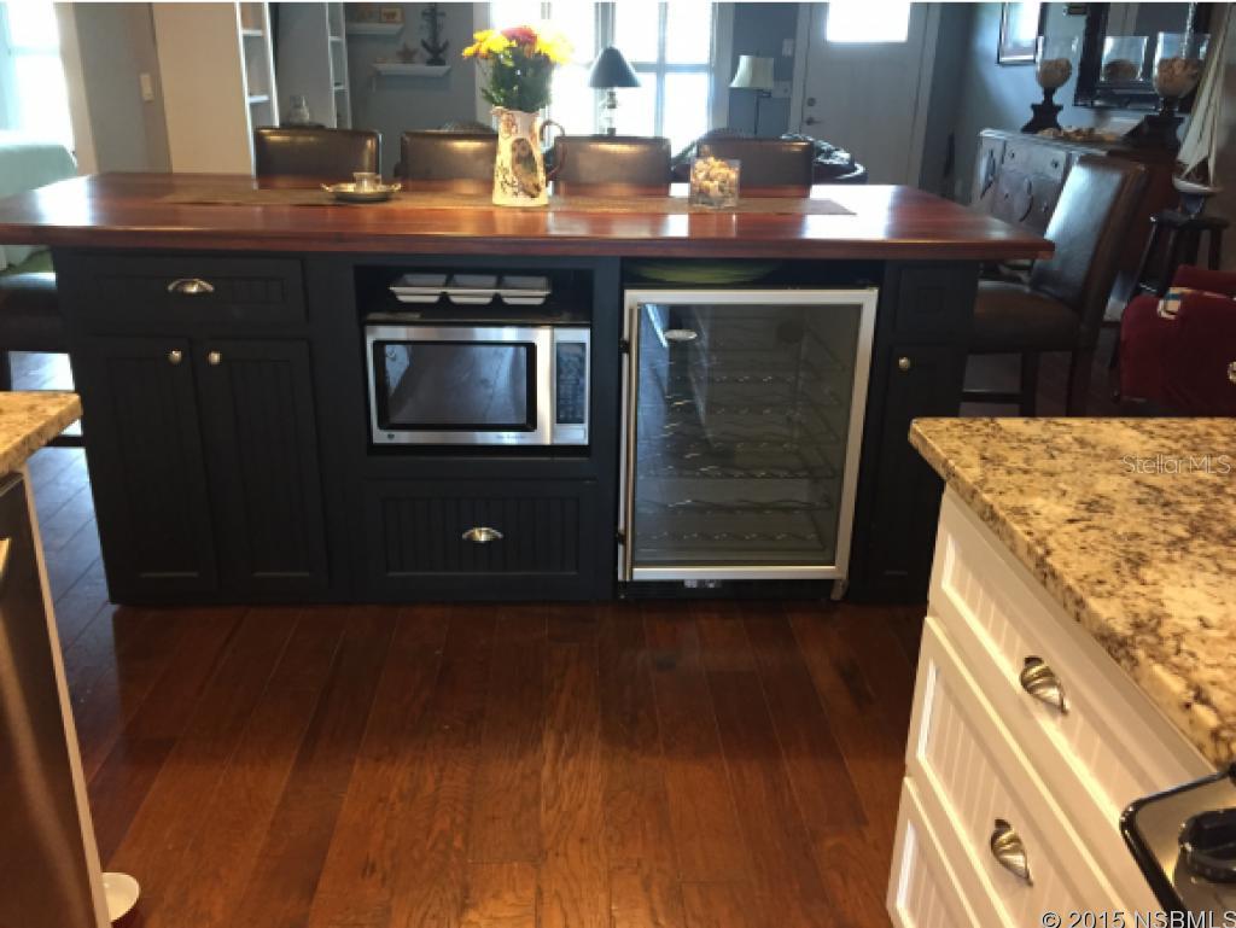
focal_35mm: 29
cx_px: 618
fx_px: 1036
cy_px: 464
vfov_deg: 48.3
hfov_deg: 61.6
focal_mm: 4.15
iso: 250
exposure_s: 1/24
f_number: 2.2
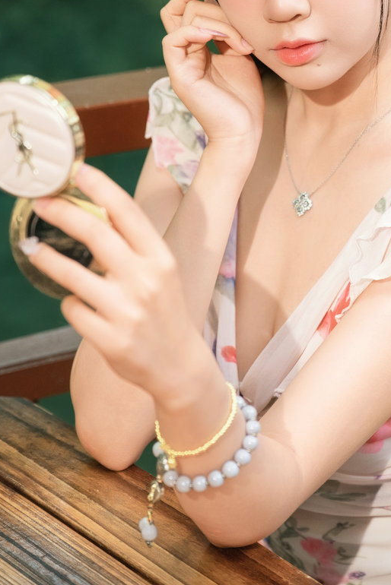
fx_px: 2506
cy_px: 119
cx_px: 278
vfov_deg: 13.3
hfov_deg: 8.9
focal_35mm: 154
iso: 640
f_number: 4
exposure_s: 1/125
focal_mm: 88
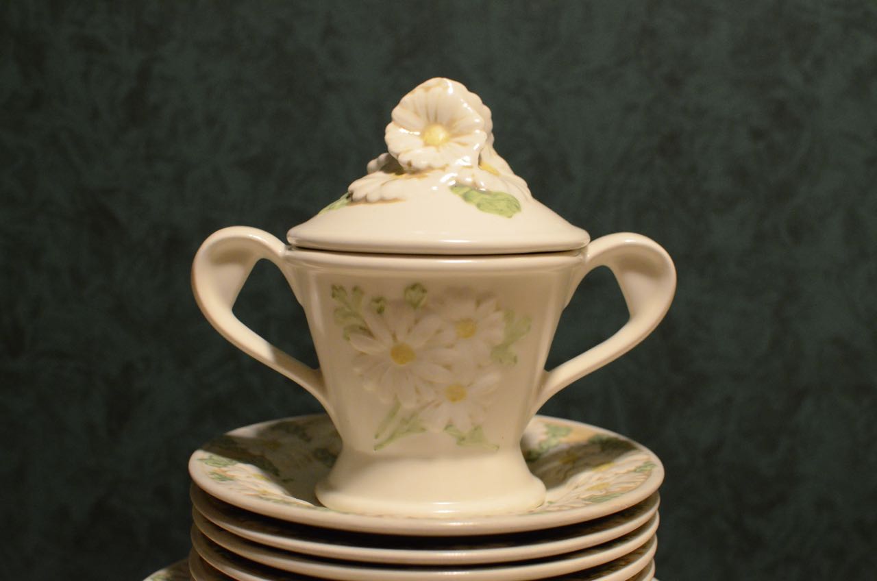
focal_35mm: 52
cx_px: 438
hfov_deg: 37.9
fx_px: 1276
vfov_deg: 25.6
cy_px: 290
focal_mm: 35
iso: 2500
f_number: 4
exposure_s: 1/125
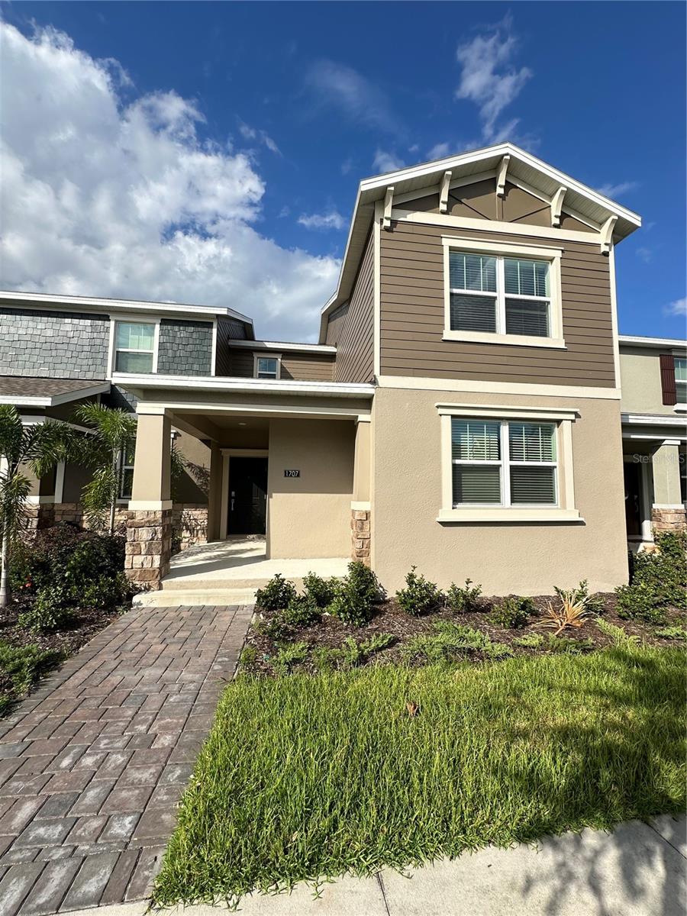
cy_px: 458
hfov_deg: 85.7
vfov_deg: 102.1
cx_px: 344
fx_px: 370
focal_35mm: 14
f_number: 2.2
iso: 40
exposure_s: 1/2053
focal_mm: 2.22
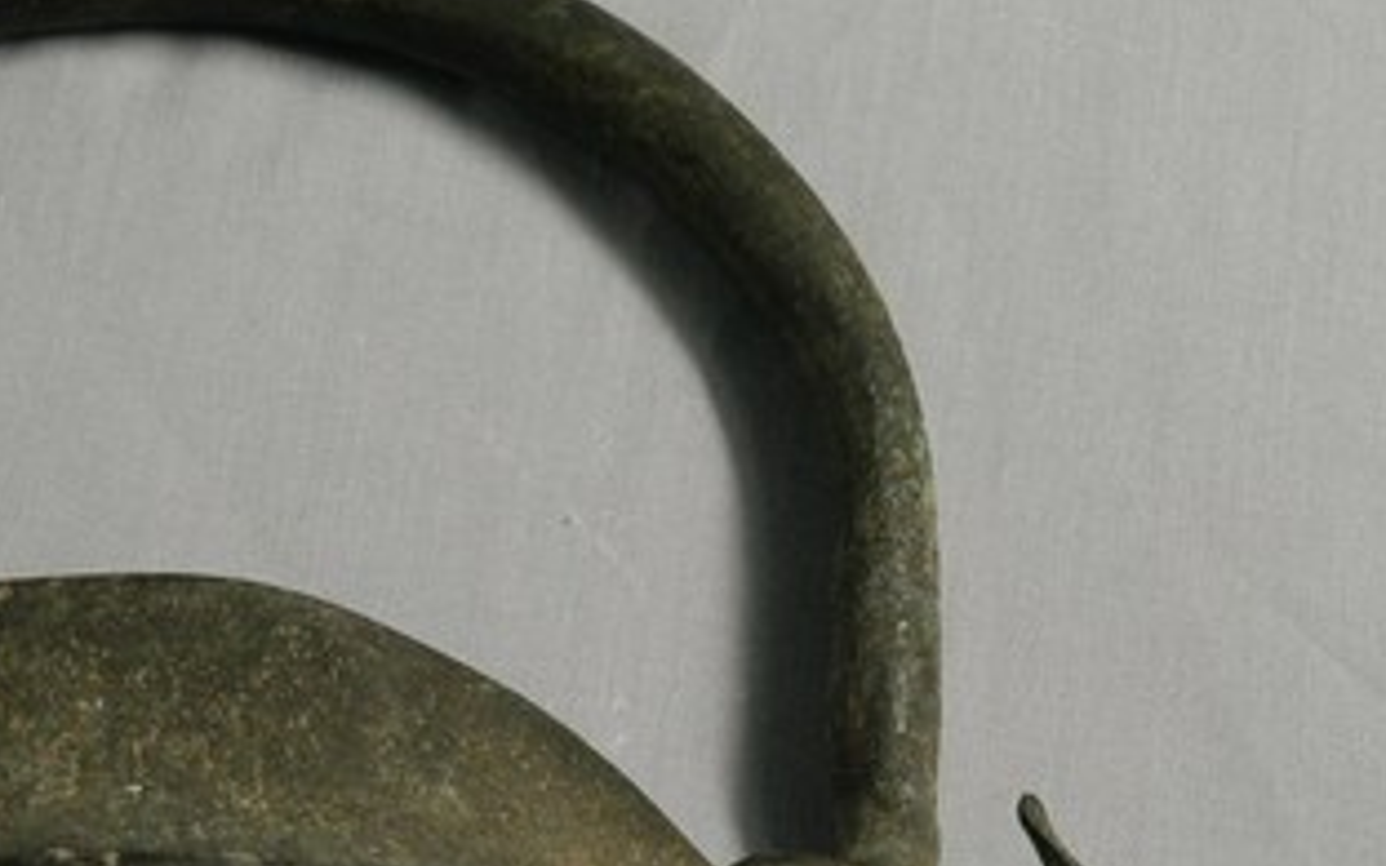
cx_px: 84
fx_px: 5439
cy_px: 642
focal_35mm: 144
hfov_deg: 14.3
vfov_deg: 9.1
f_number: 10
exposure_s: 1/10
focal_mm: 46
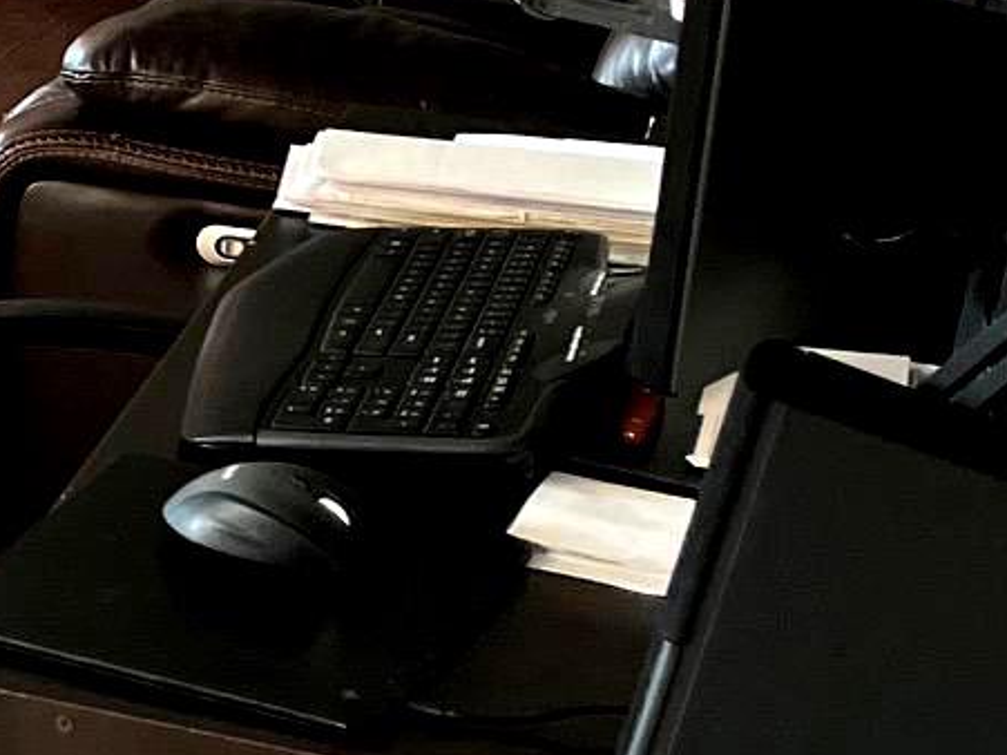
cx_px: -904
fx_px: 3432
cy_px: -103
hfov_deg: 14.4
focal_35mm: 118
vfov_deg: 12.3
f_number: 1.6
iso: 250
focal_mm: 5.1
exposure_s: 1/60
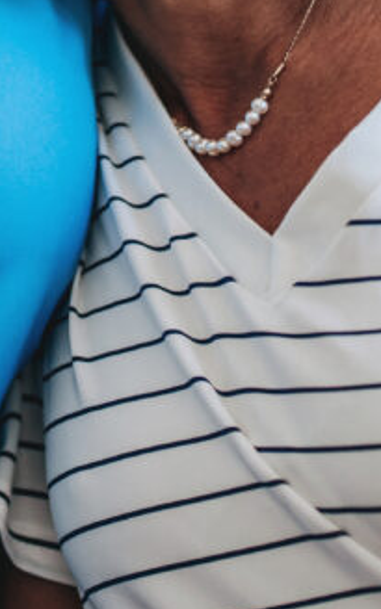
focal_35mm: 167
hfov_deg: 7.7
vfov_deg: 12.1
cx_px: -165
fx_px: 2774
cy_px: -230
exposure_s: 1/640
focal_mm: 35
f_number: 1.6
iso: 400
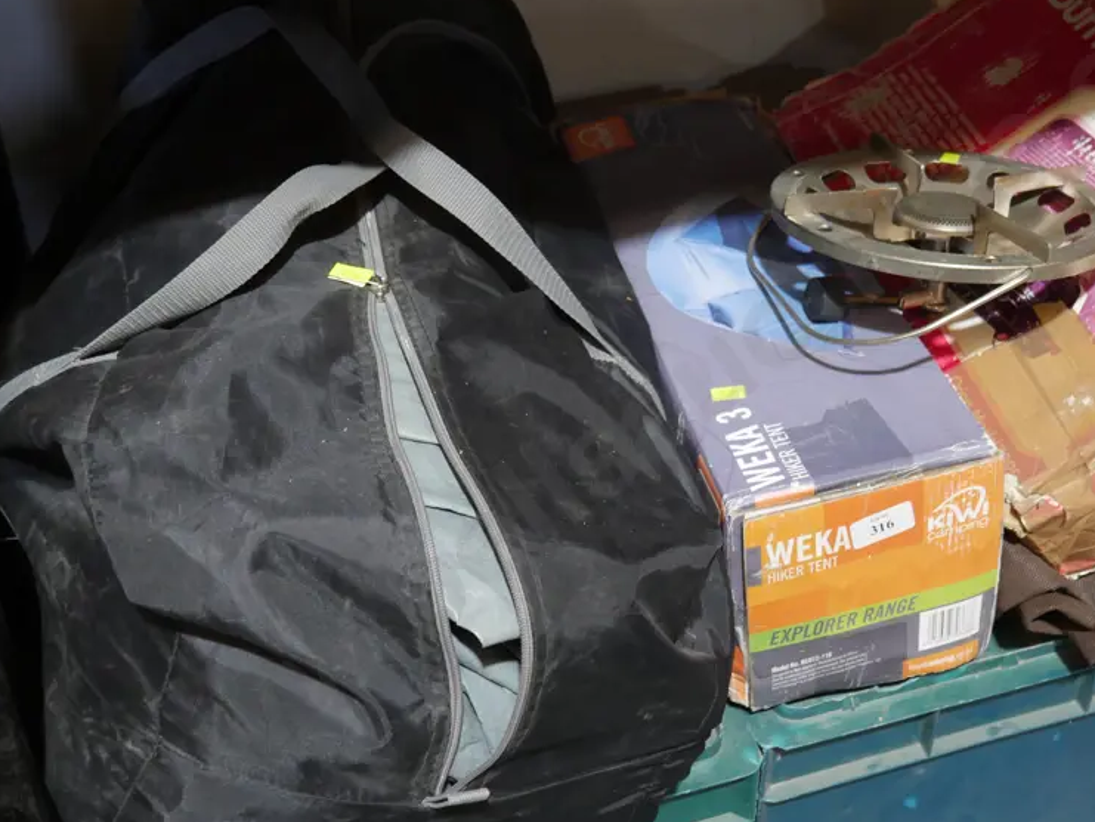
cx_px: 726
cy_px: 369
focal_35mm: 47
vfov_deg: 30.9
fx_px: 1487
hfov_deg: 40.0
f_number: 4
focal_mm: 17
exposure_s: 1/60
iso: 800
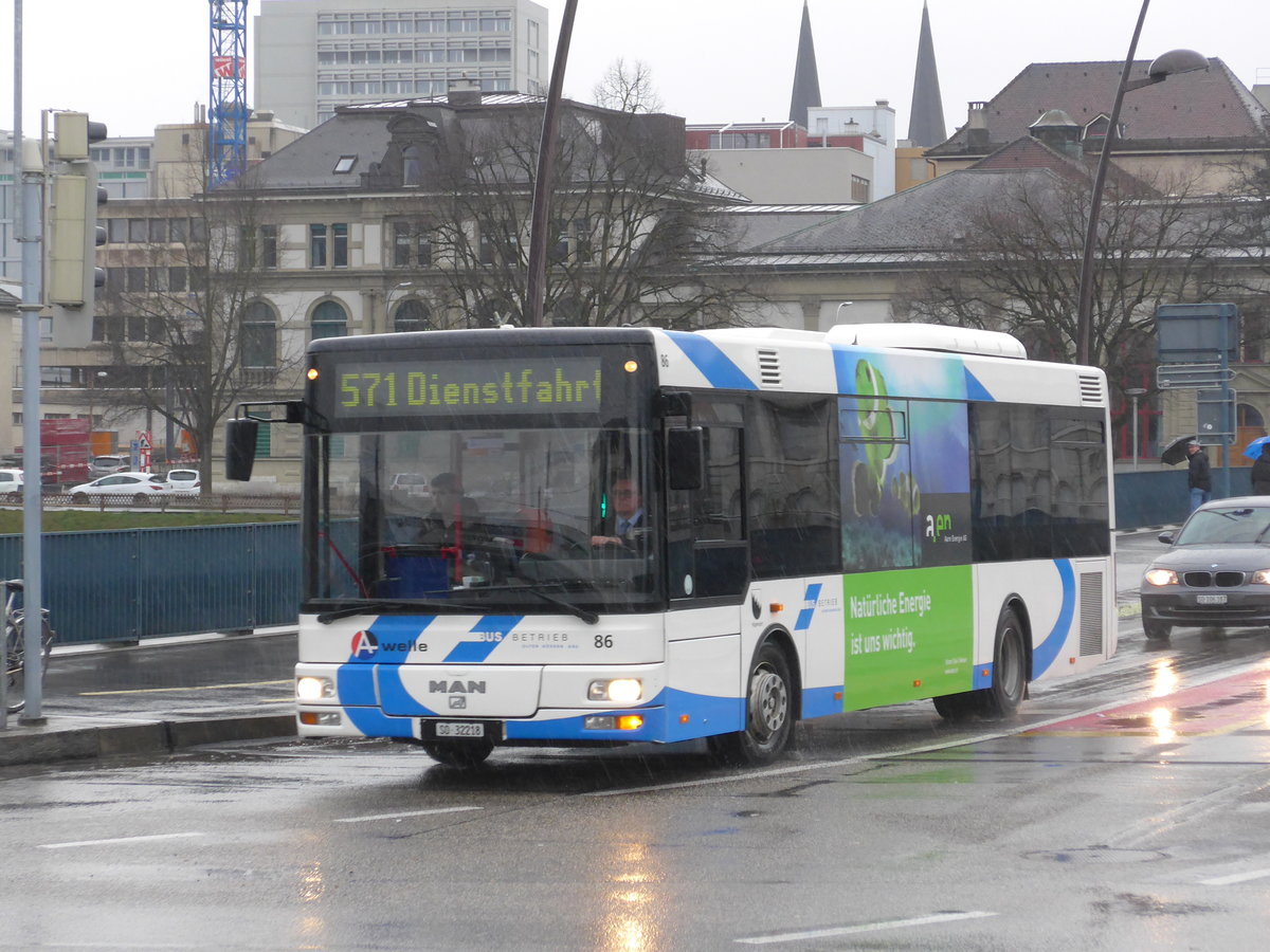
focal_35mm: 117
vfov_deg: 12.7
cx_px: 635
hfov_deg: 16.8
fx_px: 4293
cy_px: 476
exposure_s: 1/160
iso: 400
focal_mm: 22.9
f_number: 5
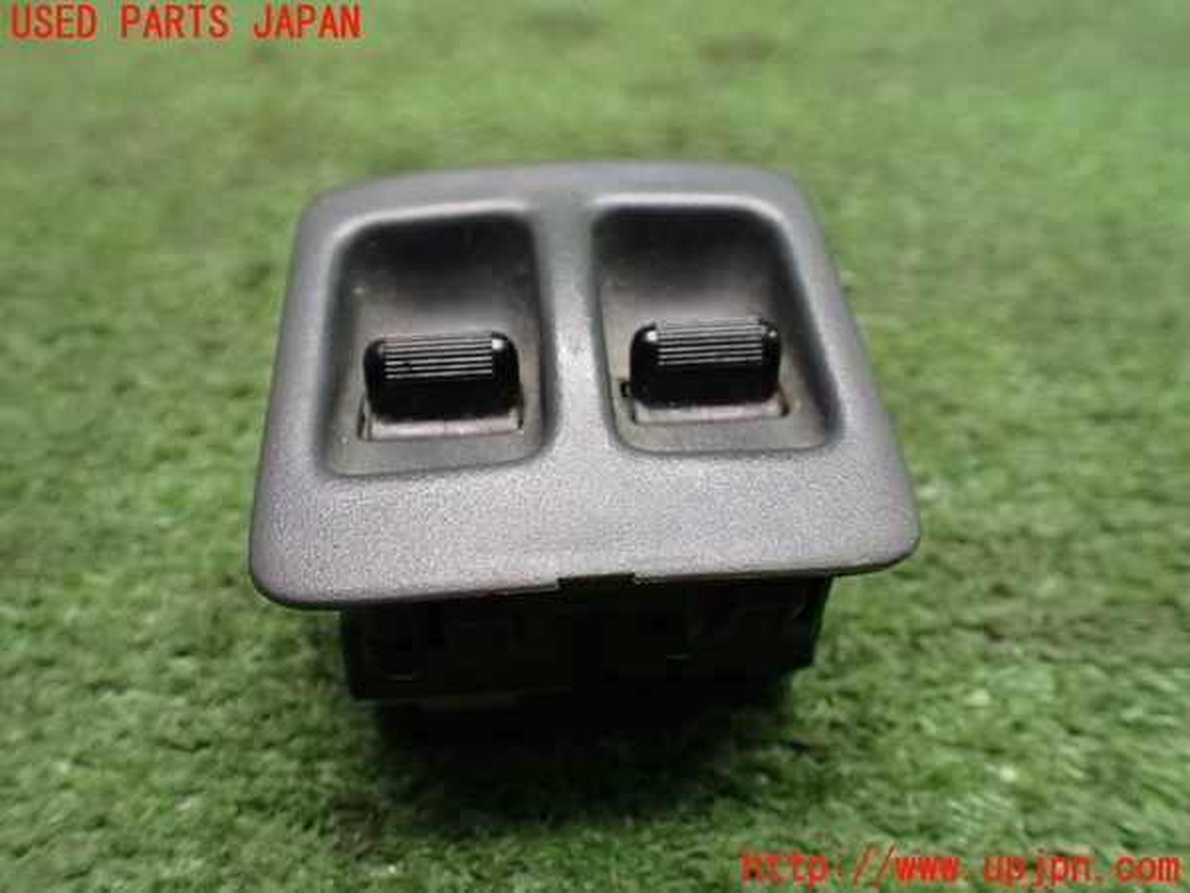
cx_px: 595
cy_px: 446
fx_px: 1031
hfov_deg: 60.0
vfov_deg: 46.8
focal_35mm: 30
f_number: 2.3
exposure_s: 1/100
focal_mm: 5.4
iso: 800
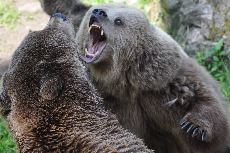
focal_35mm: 270
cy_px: 76
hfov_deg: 7.6
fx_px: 1723
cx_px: 115
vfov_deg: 5.1
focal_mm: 180
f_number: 5
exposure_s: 1/320
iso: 400
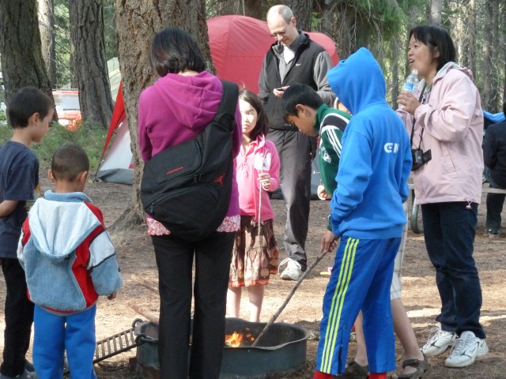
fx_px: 1871
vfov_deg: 11.6
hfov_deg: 15.4
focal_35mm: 128
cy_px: 190
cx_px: 253
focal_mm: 21
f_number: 4.4
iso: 640
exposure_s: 1/80
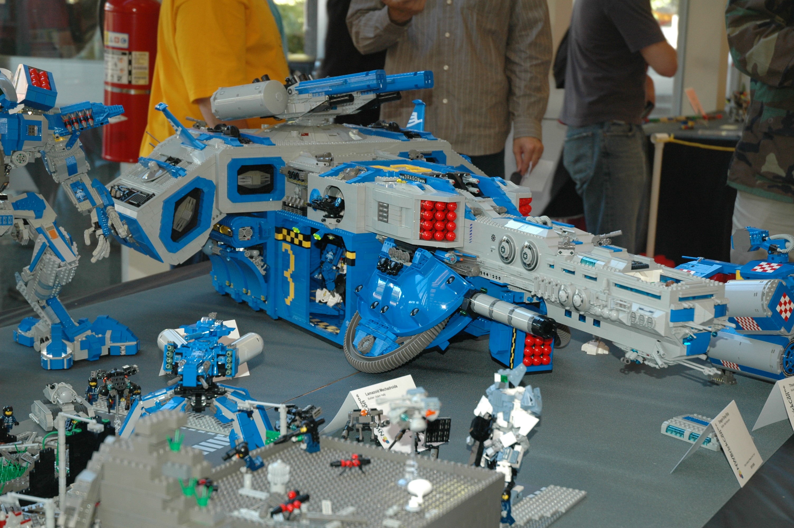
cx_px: 397
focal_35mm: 66
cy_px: 264
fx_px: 1454
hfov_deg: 30.5
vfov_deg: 20.6
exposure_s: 1/60
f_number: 4.5
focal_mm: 44
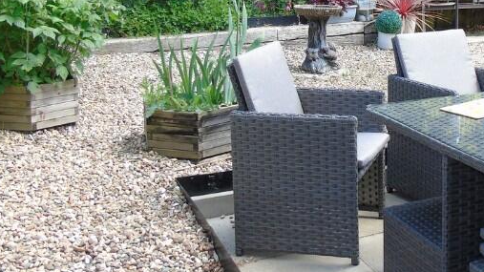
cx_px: 417
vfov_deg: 21.4
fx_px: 706
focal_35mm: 55
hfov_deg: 36.0
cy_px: 37
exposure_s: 1/125
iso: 80
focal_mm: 4.4
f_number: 3.4
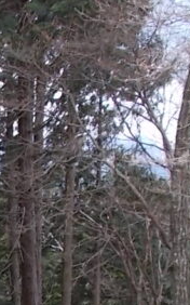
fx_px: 829
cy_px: 380
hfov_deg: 11.5
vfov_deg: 19.4
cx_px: -211
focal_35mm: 100
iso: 80
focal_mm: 4.6
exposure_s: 1/125
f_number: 3.2
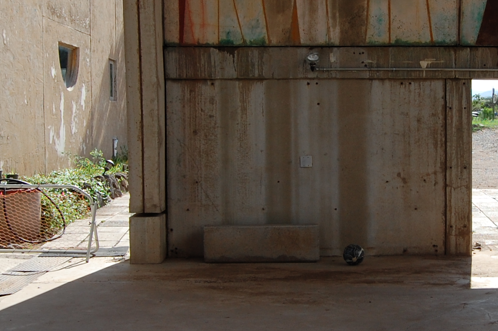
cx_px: 336
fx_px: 967
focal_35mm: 70
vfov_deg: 19.4
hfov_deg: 28.7
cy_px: 156
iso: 200
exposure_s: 1/250
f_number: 8
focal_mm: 18
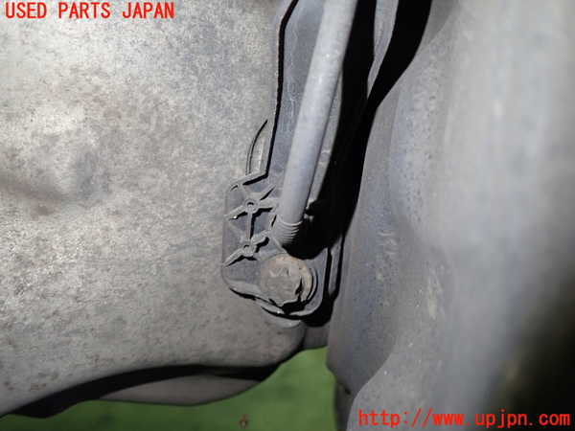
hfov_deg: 63.4
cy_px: 216
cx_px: 288
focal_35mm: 28
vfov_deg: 49.7
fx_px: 465
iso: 320
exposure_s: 1/30
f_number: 2.2
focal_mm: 5.05
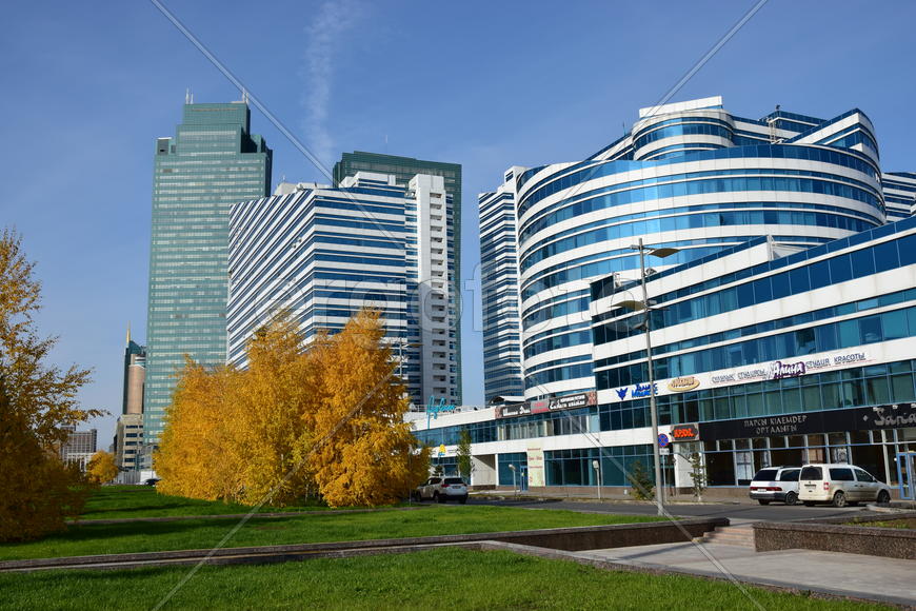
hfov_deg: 57.2
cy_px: 306
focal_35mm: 33
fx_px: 840
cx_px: 458
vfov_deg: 40.0
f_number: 9
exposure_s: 1/320
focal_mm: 22
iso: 100
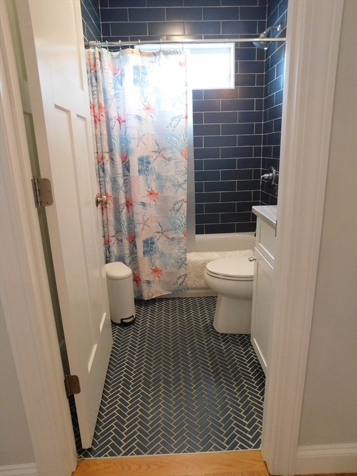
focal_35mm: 23
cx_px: 178
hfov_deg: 58.9
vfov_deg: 73.9
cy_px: 238
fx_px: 316
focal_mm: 4
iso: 360
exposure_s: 1/30
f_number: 3
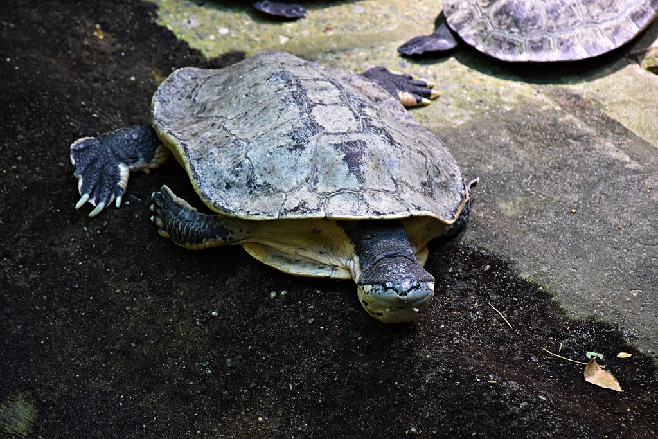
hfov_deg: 9.8
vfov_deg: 6.5
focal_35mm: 210
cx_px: 329
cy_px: 220
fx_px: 3839
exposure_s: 1/125
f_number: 5.6
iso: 900
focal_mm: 140
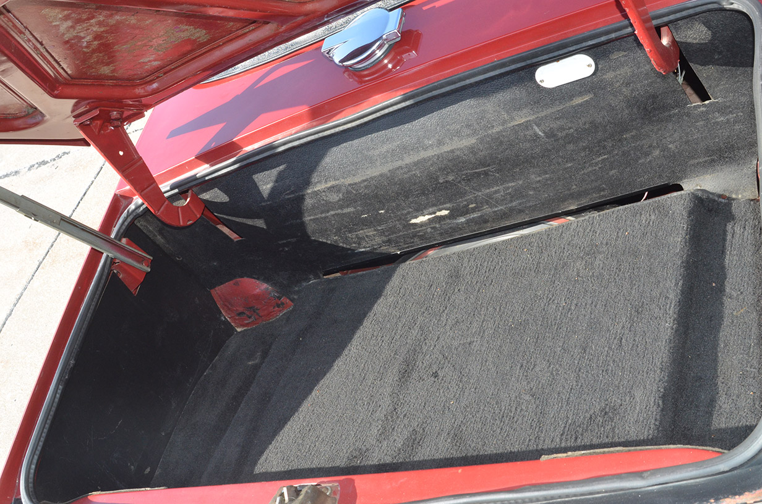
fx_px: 2376
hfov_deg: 18.2
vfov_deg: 12.1
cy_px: 252
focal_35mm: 112
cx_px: 381
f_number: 14
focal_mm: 75
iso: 800
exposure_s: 1/250
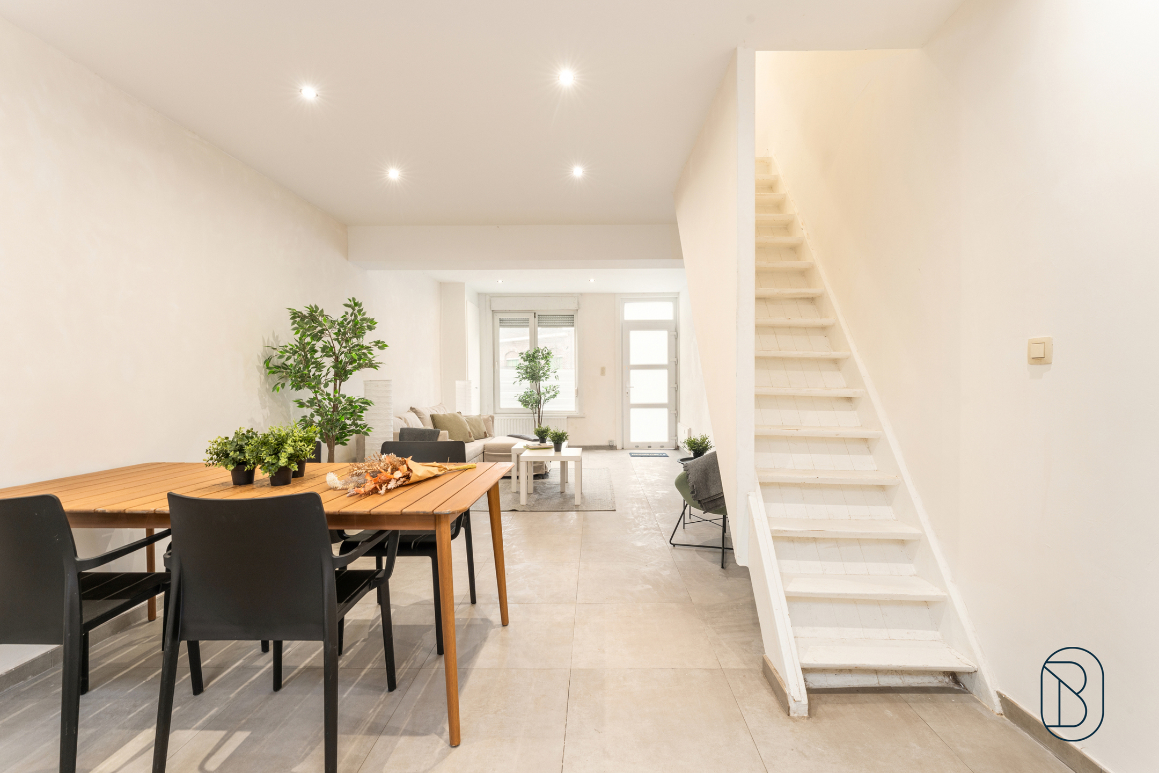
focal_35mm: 16
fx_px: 505
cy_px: 386
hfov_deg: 97.8
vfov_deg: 74.8
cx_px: 580
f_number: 11
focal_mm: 15.7
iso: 250
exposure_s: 1/8
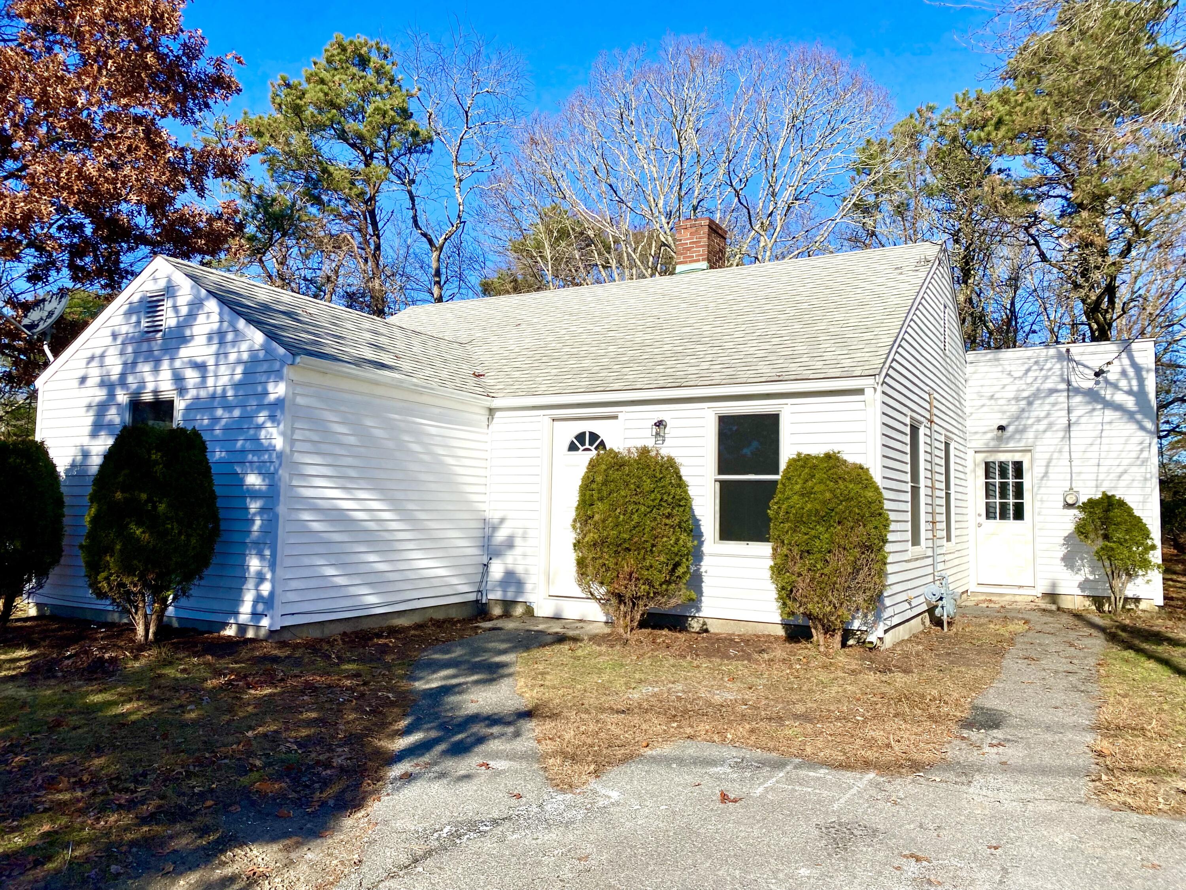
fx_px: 891
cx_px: 593
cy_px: 445
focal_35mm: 26
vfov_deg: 53.1
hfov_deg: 67.3
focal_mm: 4.25
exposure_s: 1/3984
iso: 32
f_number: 1.8
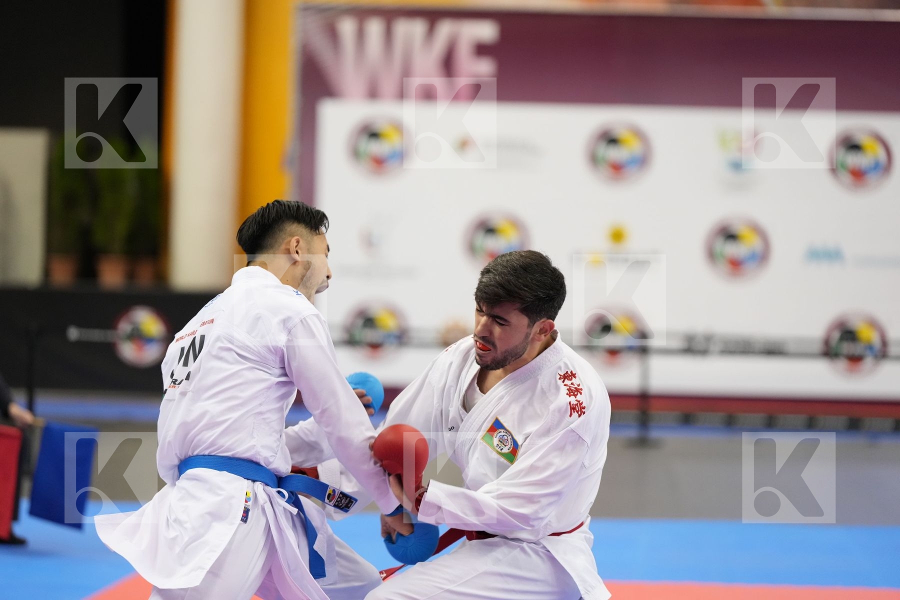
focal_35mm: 141
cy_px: 300
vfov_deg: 9.7
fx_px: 3525
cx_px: 450
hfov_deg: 14.6
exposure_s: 1/1000
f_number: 2.8
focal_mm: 141
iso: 3200
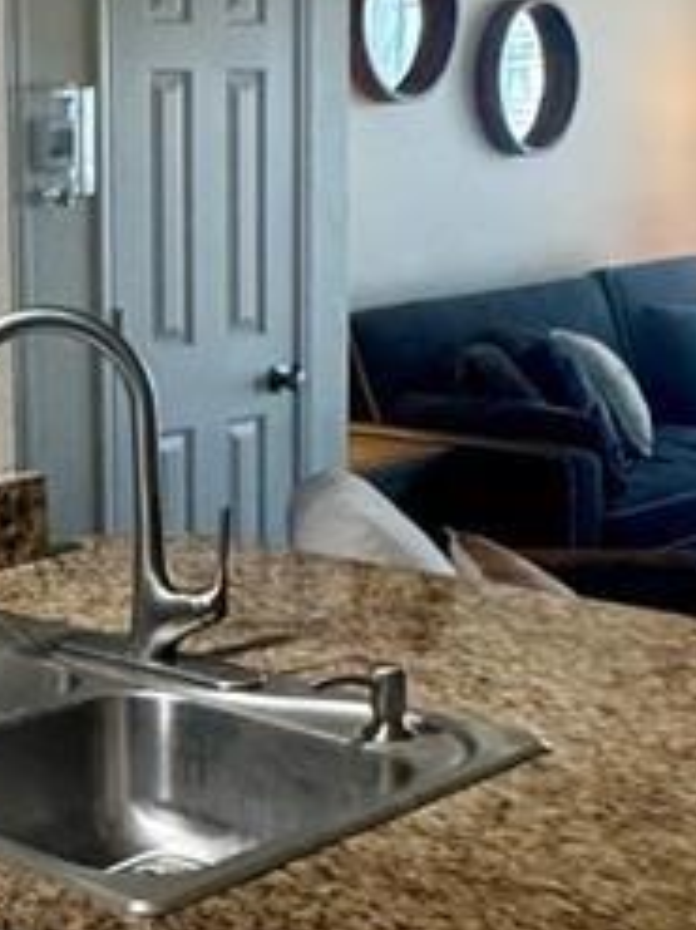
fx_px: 1825
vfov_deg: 28.5
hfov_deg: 19.4
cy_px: 403
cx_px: -290
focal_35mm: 68
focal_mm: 2.22
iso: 320
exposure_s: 1/120
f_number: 2.2
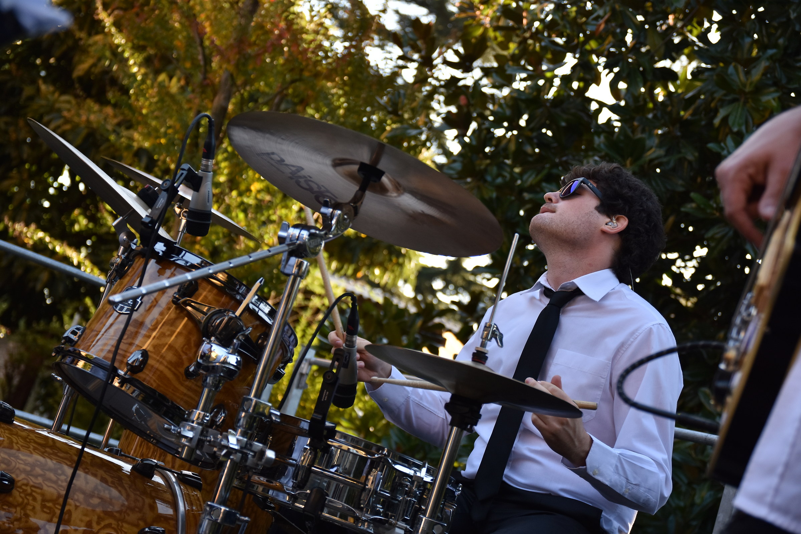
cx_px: 400
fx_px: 1502
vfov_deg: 20.2
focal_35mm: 68
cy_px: 267
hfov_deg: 29.9
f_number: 3.5
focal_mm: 45
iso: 250
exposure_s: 1/640
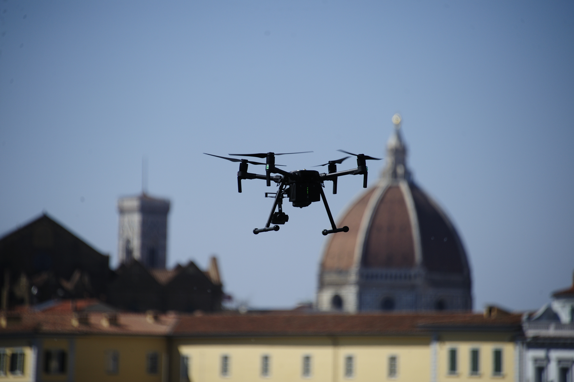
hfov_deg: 6.9
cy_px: 191
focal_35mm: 300
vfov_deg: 4.6
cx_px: 287
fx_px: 4781
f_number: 5.6
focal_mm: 300
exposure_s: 1/3200
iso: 400
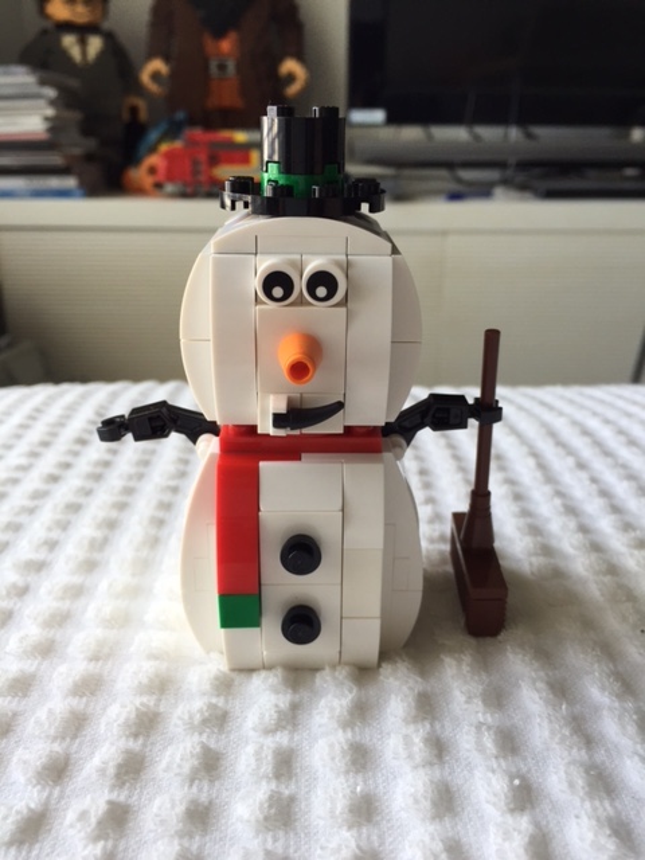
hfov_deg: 48.2
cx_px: 322
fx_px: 720
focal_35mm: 29
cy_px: 430
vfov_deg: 61.7
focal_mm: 4.15
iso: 50
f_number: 2.2
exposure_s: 1/120
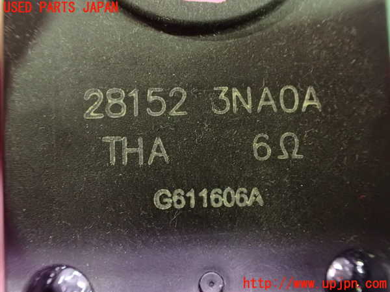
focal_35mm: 30
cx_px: 195
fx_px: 338
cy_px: 146
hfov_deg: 60.0
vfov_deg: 46.8
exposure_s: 1/30
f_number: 2.3
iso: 1600
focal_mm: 5.4
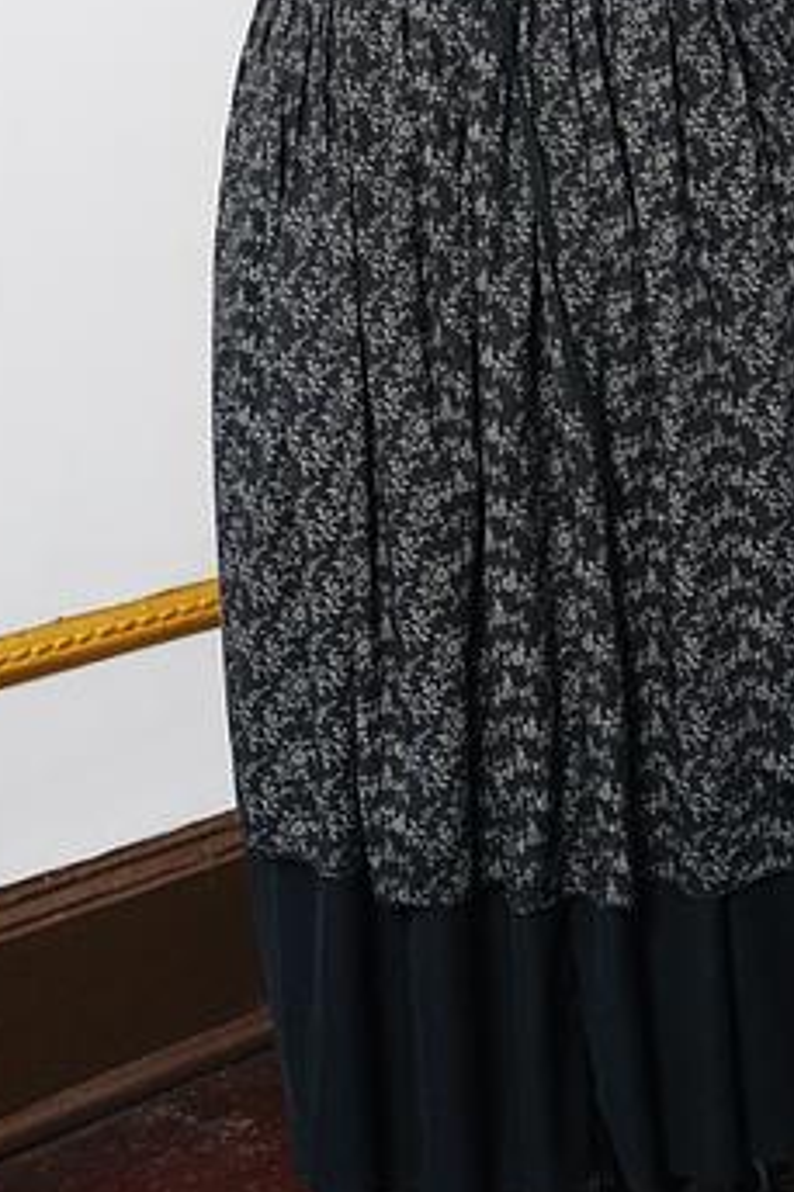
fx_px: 2848
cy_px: 62
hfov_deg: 15.8
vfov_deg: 22.9
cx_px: 595
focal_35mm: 86
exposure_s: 1/160
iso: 4000
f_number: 5
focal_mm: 37
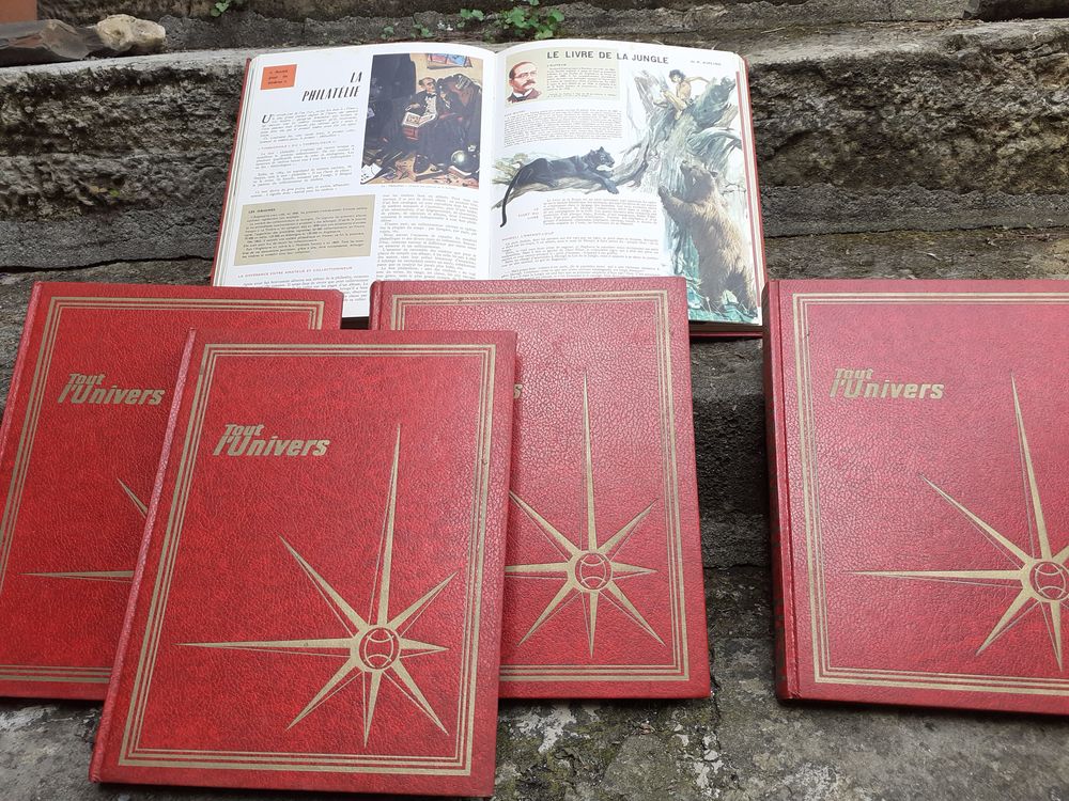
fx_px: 834
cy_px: 400
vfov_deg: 51.4
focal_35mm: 27
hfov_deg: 65.3
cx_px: 534
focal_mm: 3.6
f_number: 1.9
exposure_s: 1/382
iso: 40
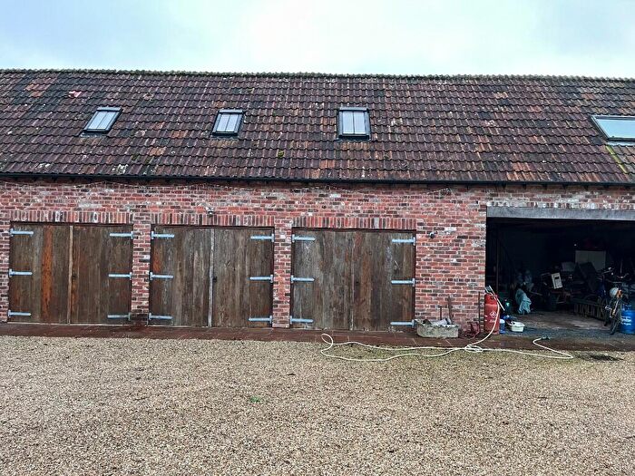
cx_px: 318
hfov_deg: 67.3
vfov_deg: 53.1
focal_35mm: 26
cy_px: 238
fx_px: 477
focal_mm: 5.1
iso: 200
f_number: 1.6
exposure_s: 1/60
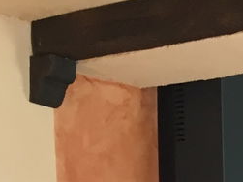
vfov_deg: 7.0
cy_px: 578
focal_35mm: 185
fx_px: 1298
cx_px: 420
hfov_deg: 10.2
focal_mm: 4.15
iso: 100
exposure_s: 1/33
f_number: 2.2
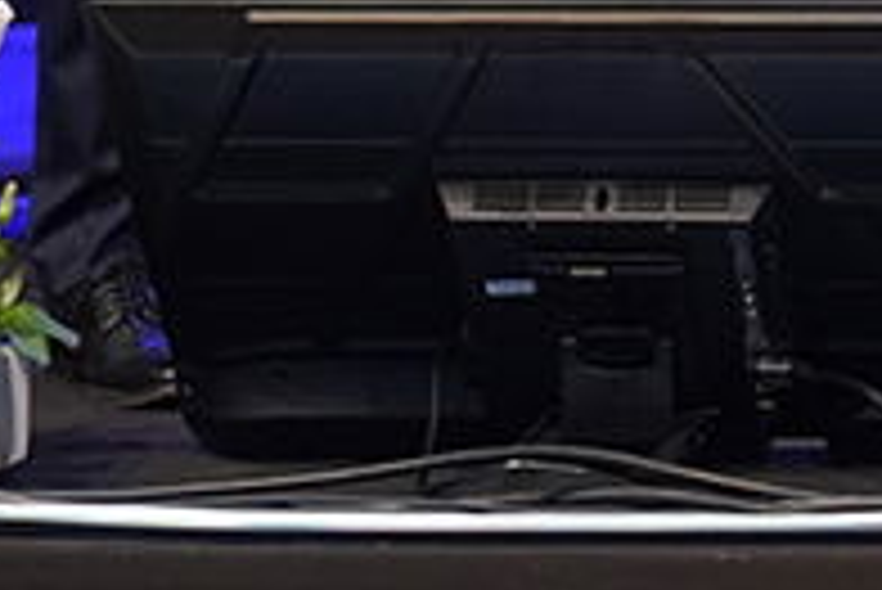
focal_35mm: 221
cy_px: -1083
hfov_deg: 8.9
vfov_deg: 5.9
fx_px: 5418
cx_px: 1674
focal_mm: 31
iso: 1250
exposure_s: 1/160
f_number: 3.5
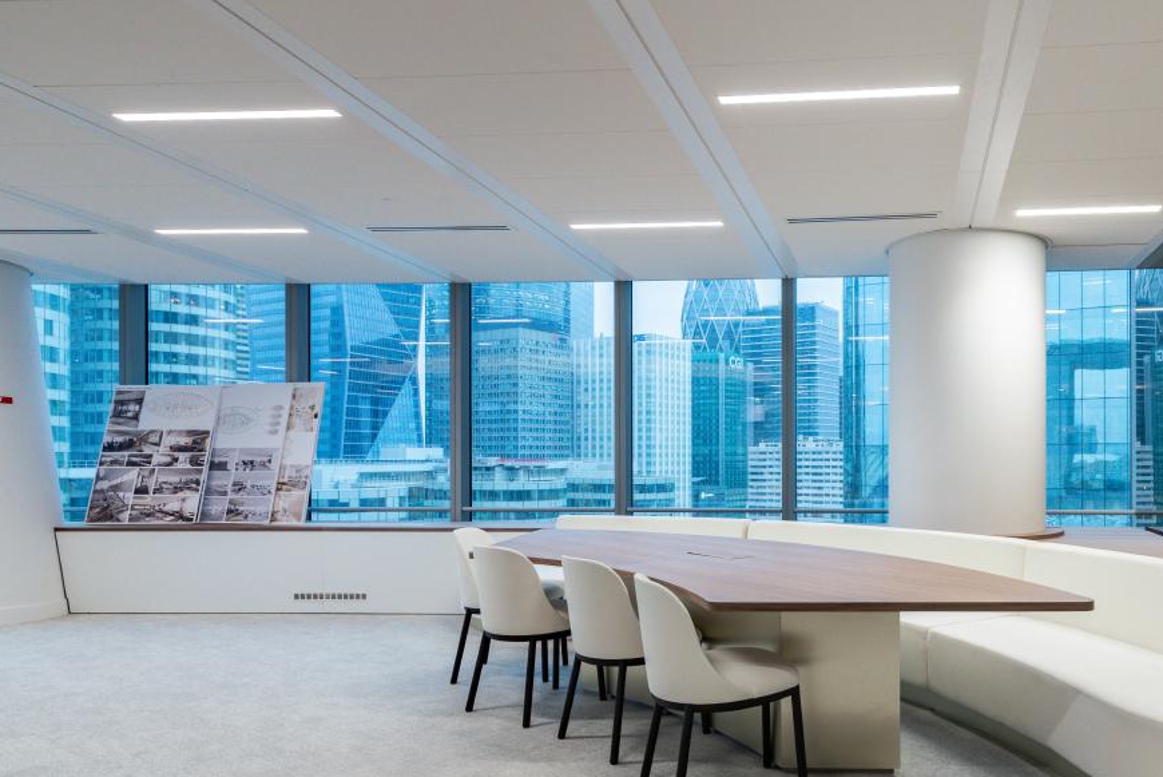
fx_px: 808
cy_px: 463
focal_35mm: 25
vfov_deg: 51.0
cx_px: 819
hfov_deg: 68.4
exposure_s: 1/320
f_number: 11
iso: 1600
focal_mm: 17
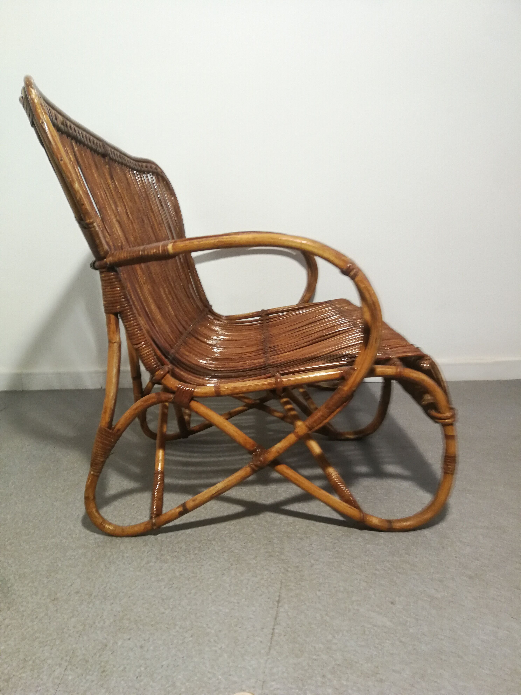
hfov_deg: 51.4
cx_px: 260
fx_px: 542
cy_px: 348
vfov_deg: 65.3
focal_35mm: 27
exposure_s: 1/33.3
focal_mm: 3.95
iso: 200
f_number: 2.2
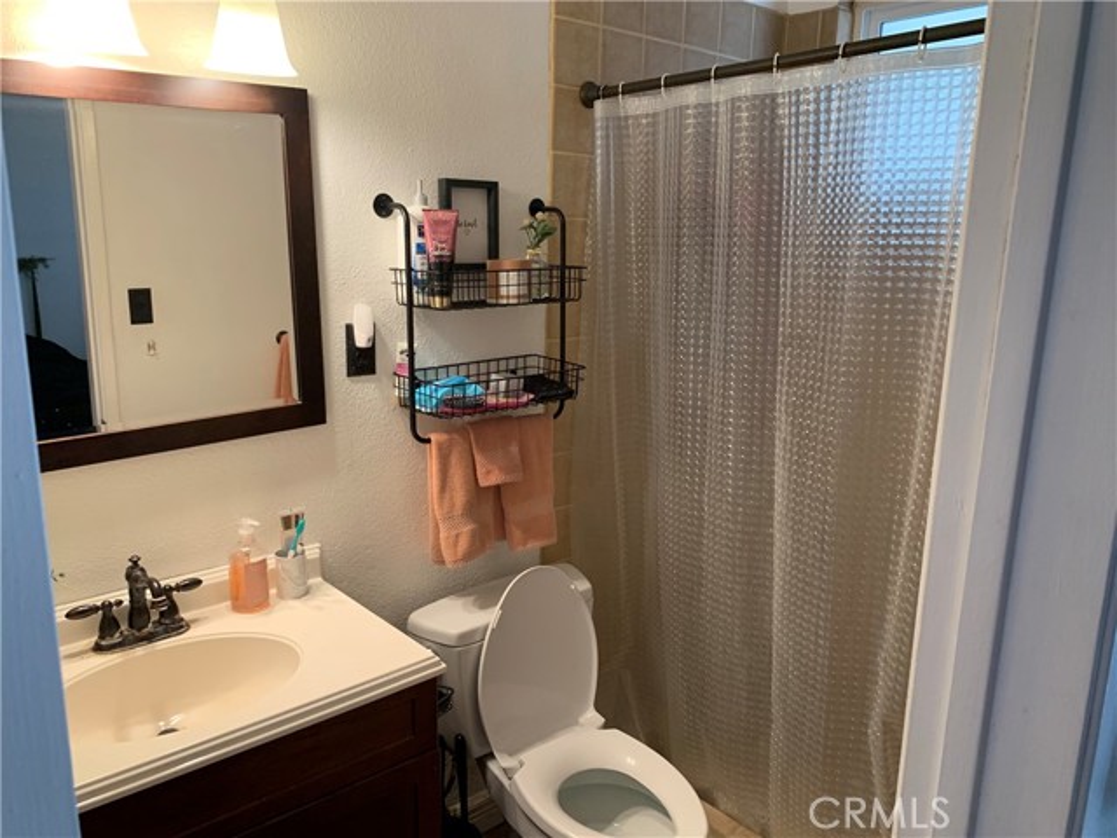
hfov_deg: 67.3
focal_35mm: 26
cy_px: 419
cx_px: 558
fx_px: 839
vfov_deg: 53.1
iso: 125
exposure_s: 1/60
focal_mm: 4.25
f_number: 1.8
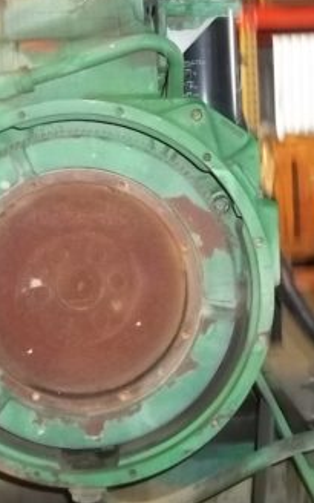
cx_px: 64
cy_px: 201
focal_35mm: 62
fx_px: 849
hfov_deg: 20.7
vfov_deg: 32.9
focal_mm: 5.7
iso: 250
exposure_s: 1/30
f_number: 2.9
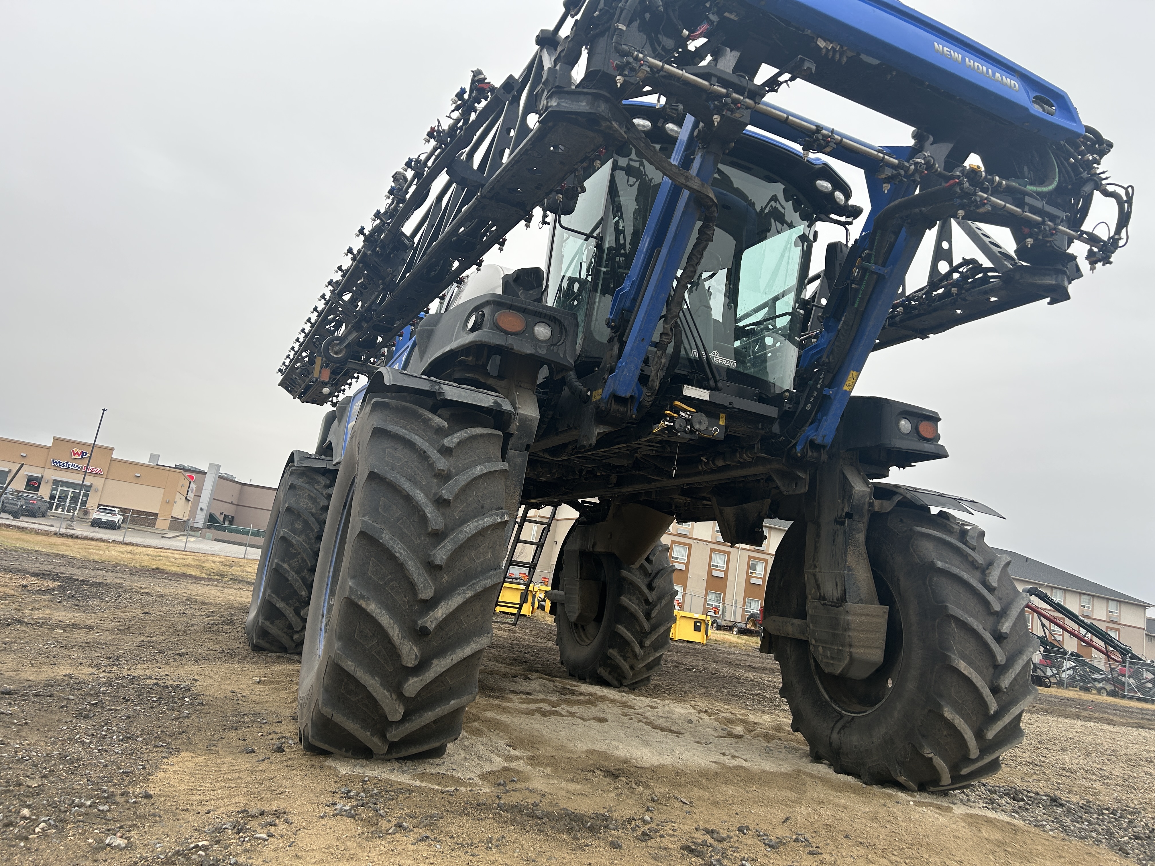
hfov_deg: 67.3
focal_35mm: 26
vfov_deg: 53.1
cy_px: 433
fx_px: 868
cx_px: 578
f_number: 1.5
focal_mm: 5.7
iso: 50
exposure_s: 1/555
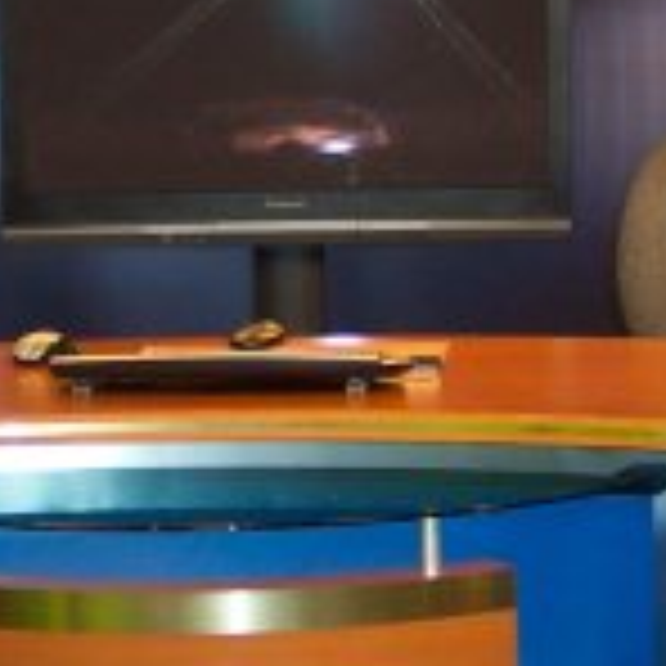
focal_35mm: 120
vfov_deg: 14.5
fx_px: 2612
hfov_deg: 14.5
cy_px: 277
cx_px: 351
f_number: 2.8
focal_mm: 8
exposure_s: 1/30
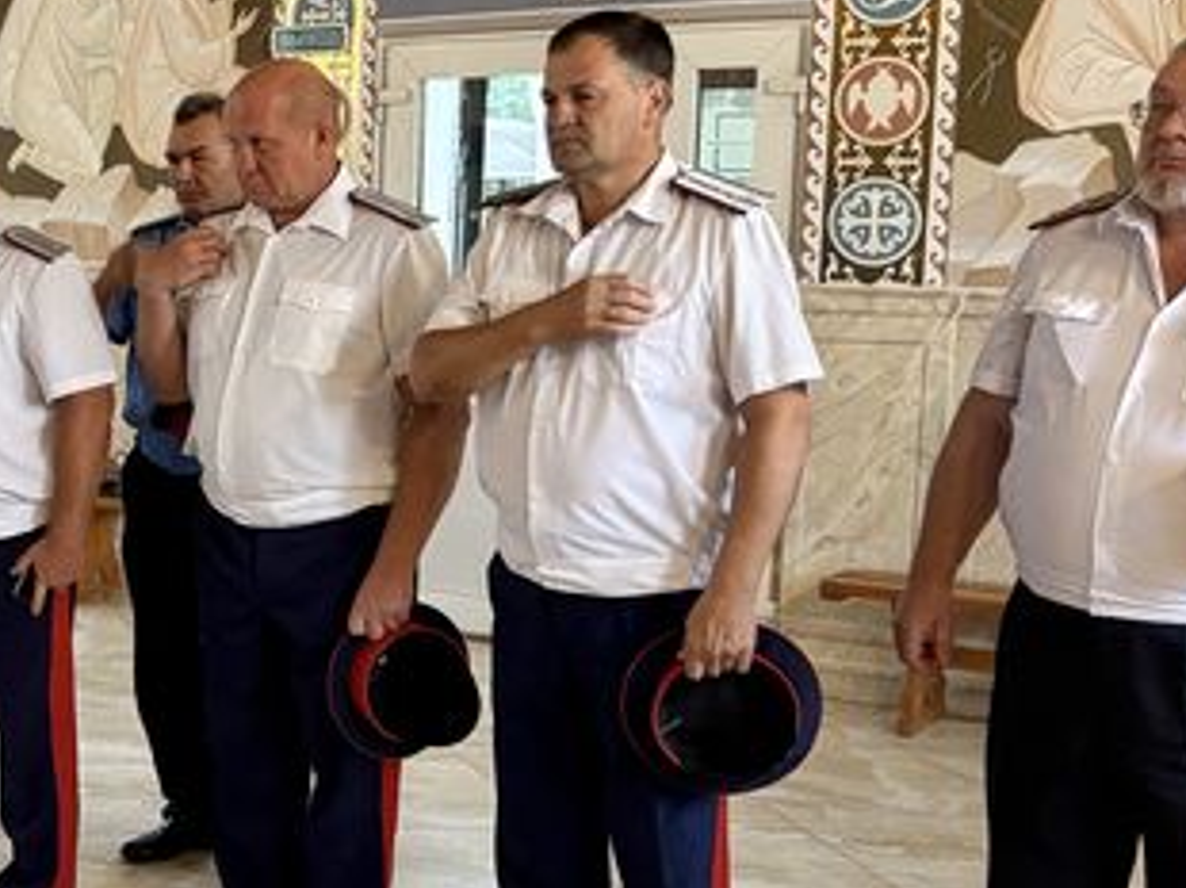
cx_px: -107
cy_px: 452
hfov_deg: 28.5
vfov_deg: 23.6
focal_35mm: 62
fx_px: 2123
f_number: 1.78
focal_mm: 6.76
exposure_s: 1/60
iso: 400
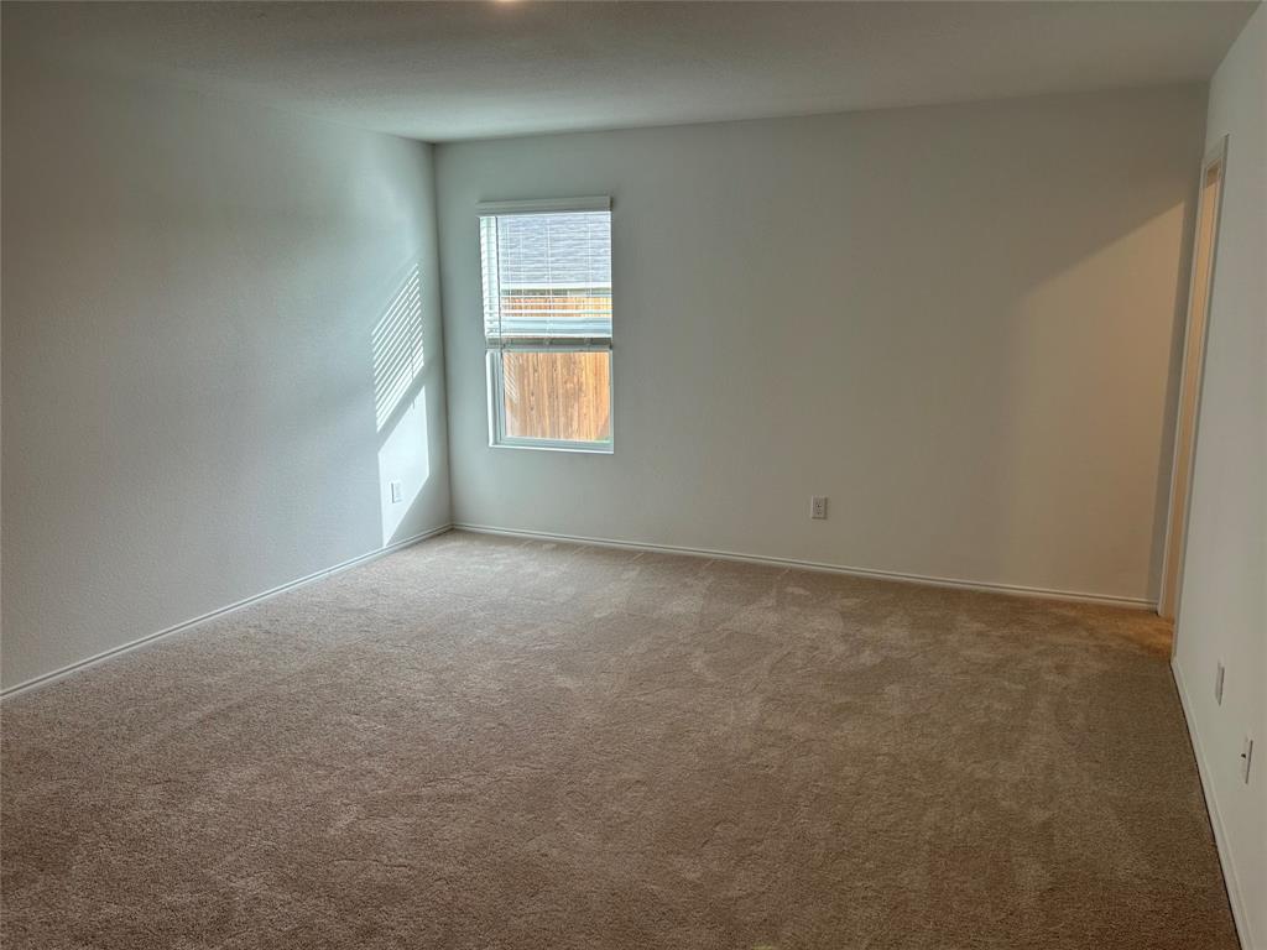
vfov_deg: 53.1
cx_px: 634
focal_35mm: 26
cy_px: 475
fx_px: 952
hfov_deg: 67.3
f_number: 1.5
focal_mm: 5.7
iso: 64
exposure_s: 1/124
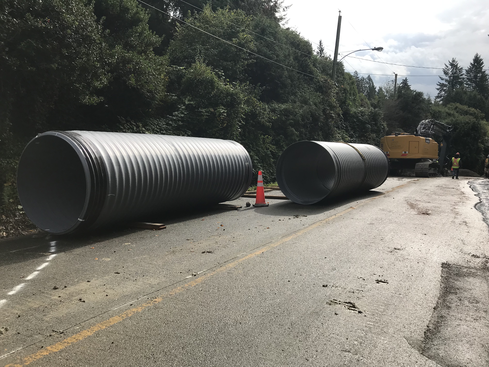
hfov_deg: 63.4
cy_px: 184
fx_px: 396
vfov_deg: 49.7
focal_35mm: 28
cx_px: 244
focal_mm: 3.99
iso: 20
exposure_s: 1/2519
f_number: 1.8
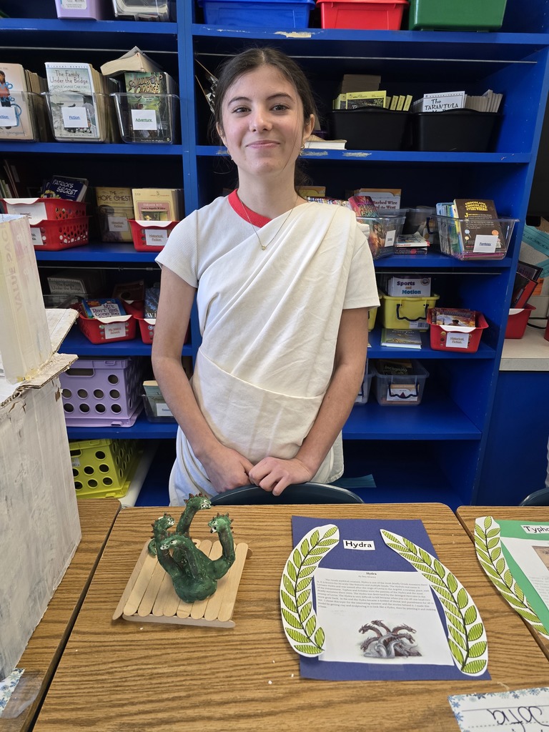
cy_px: 366
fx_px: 486
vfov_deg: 73.9
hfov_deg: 58.9
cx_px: 274
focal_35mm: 23
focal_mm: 6.3
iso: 200
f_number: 1.7
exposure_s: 1/120
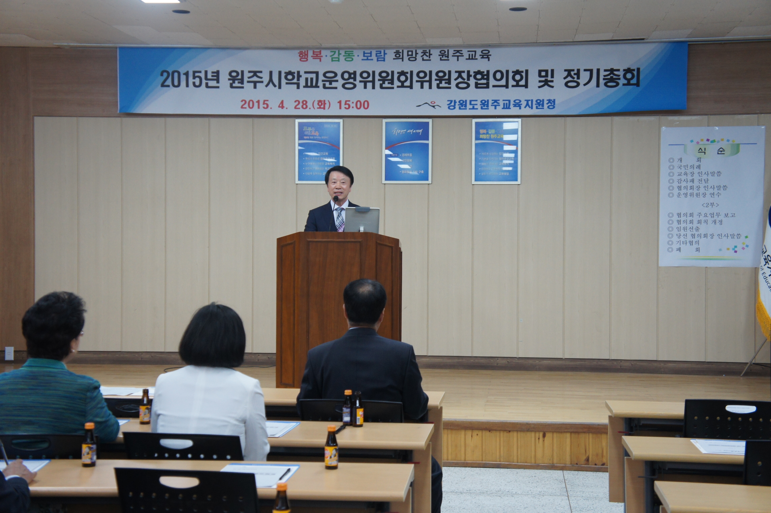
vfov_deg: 22.6
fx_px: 1284
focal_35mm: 60
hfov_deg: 33.4
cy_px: 256
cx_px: 386
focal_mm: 40
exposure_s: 1/80
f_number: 4.5
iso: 800
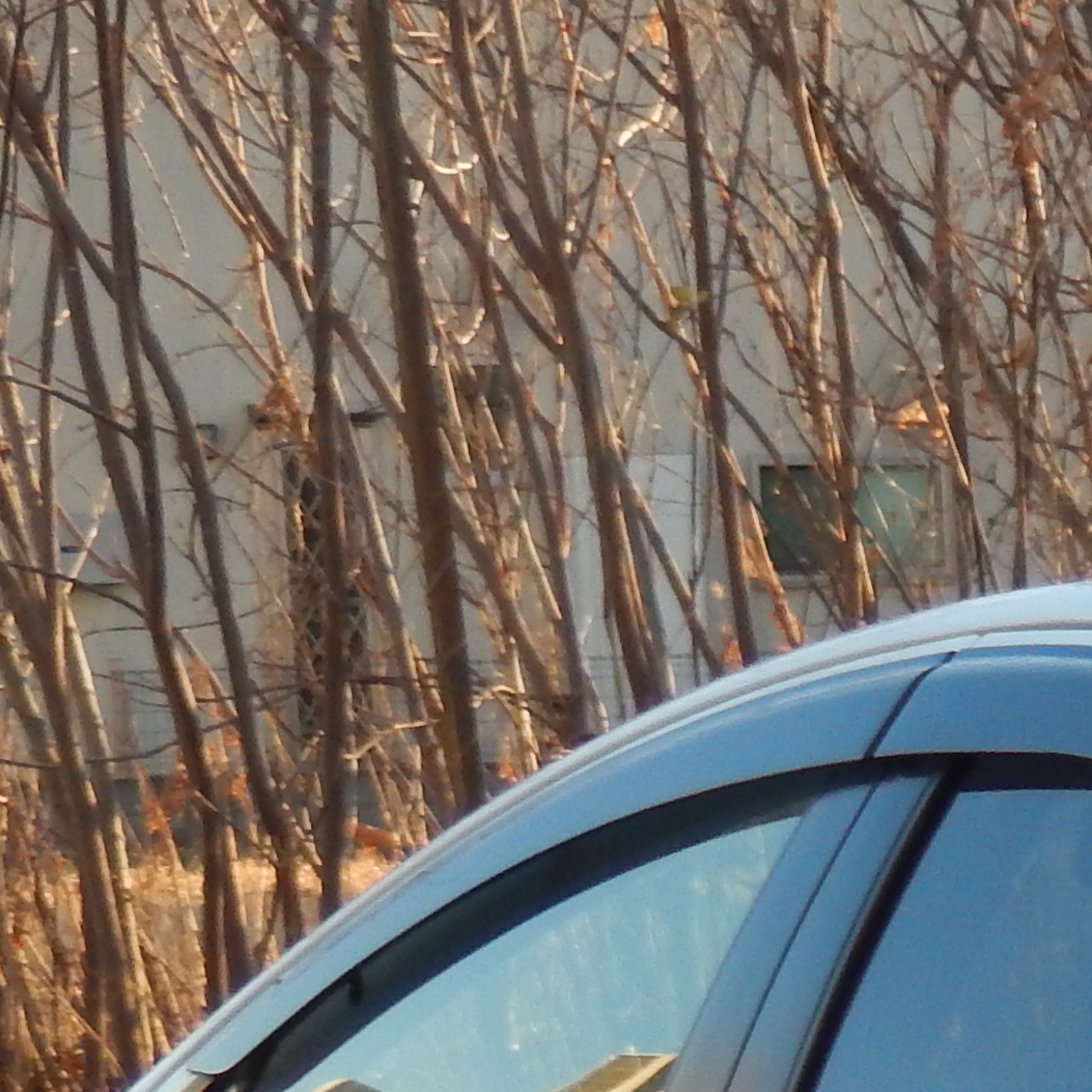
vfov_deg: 9.1
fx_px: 6603
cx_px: 2026
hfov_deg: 9.0
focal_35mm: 185
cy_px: 1814
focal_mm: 8.1
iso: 125
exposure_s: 1/160
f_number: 4.3
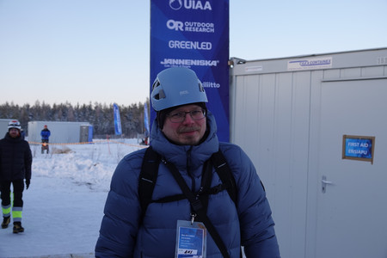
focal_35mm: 40
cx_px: 194
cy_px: 129
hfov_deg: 48.5
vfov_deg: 33.4
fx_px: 430
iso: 100
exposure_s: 1/100
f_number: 3.2
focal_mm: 14.65
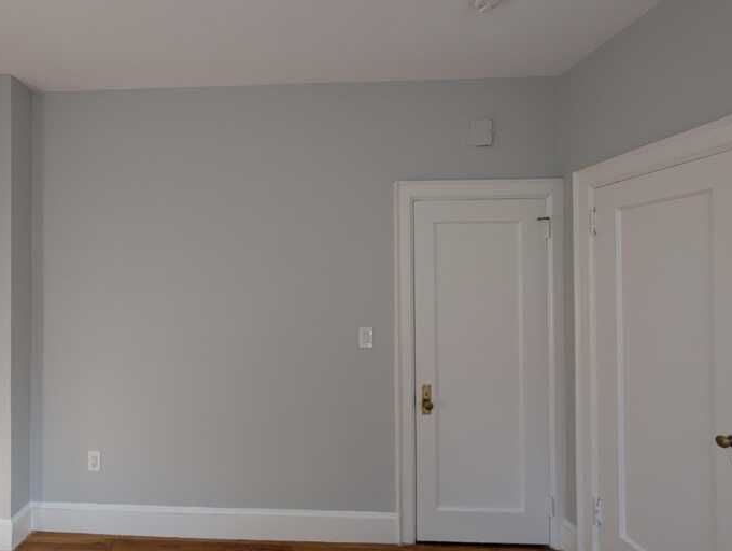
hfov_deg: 84.9
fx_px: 381
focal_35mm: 18
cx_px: 250
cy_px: 276
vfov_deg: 71.7
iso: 52
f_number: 1.7
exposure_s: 1/96.9
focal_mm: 2.02
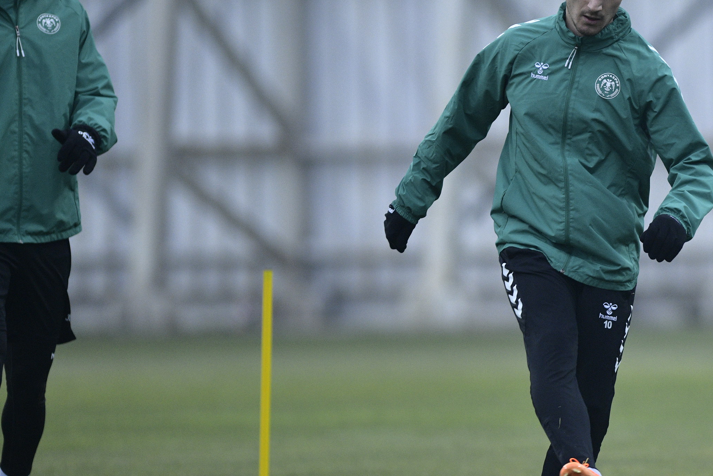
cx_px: 715
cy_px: 219
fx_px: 11963
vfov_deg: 2.3
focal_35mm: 604
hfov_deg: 3.4
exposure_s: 1/1000
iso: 2000
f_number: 2.8
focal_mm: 300
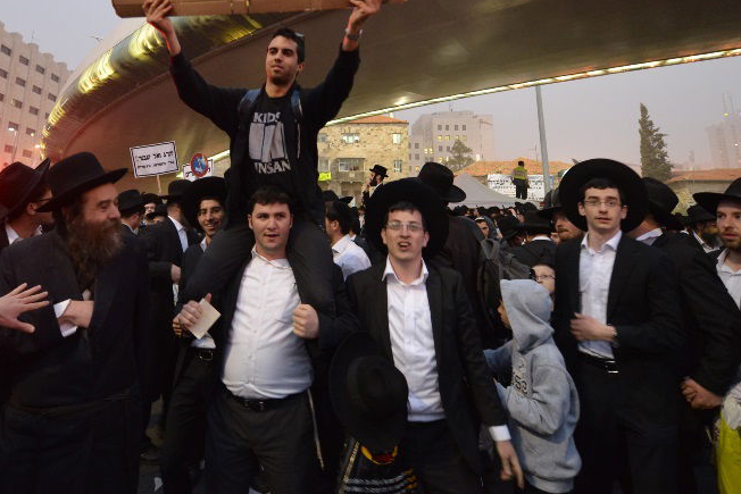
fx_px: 453
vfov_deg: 54.3
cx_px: 285
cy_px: 118
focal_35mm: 22
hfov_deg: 77.4
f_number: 2.8
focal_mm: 14
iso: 2500
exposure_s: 1/60
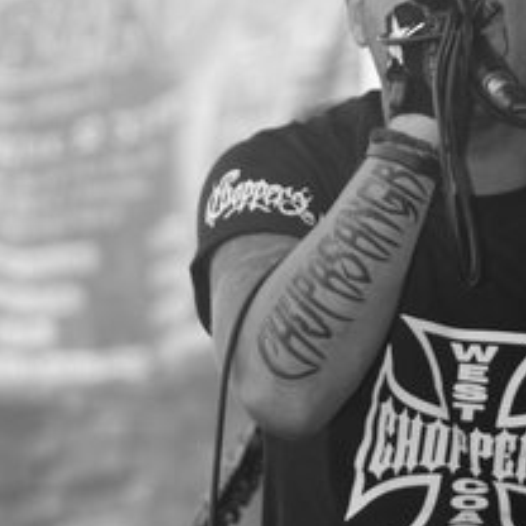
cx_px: 373
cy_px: 325
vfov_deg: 4.3
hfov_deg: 4.3
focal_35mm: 403
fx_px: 6928
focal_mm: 120
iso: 100
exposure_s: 1/160
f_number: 5.6
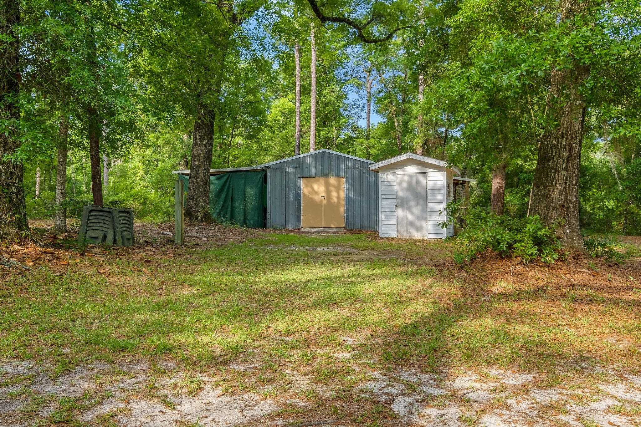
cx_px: 320
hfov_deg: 60.3
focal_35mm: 31
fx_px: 552
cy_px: 214
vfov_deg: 42.3
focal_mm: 20.9
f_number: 8
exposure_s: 1/220
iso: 250
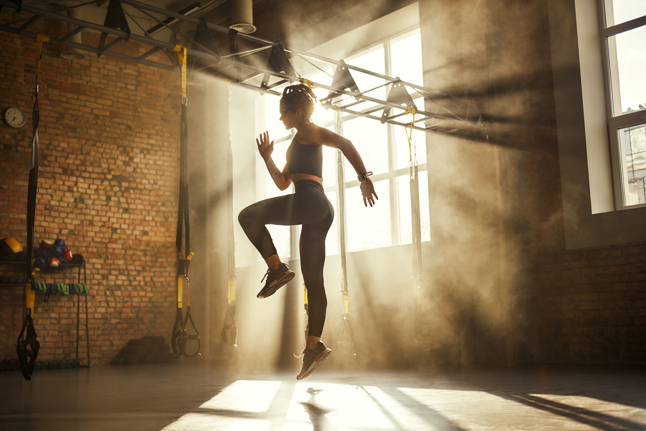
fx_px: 754
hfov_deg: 46.4
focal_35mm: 42
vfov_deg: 31.9
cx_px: 323
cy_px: 216
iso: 320
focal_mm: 42
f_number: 2.8
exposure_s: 1/800
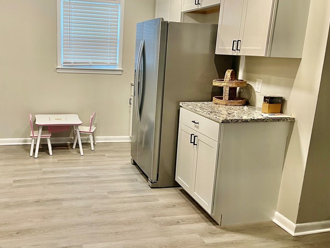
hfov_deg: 53.3
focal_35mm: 34
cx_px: 121
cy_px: 126
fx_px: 324
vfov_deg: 41.8
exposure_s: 1/60
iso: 125
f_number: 1.6
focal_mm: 5.1
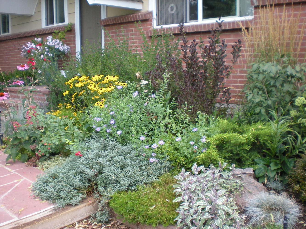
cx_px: 153
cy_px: 114
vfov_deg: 37.7
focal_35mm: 38
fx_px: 336
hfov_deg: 49.0
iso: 157
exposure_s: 1/59.7
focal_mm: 6.3
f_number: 3.1
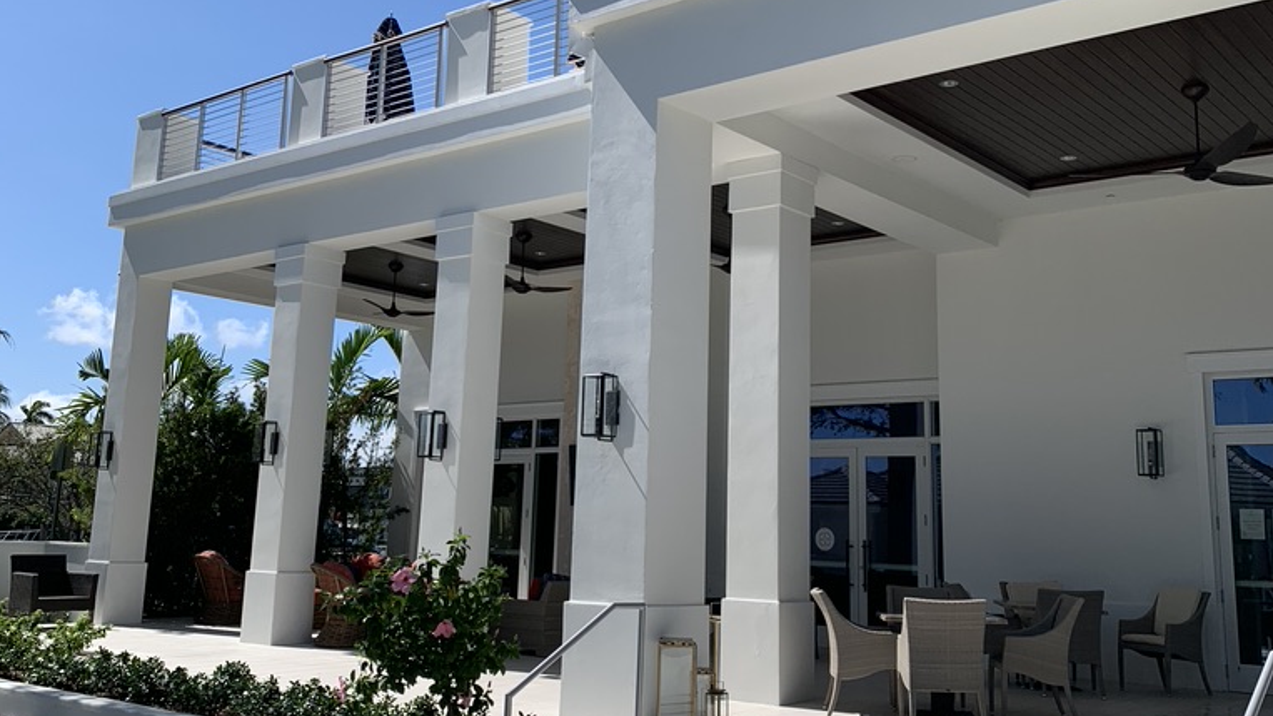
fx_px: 1283
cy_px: 285
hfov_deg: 52.8
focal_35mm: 38
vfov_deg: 31.1
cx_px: 634
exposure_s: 1/3086
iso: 25
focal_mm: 4.25
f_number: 1.8
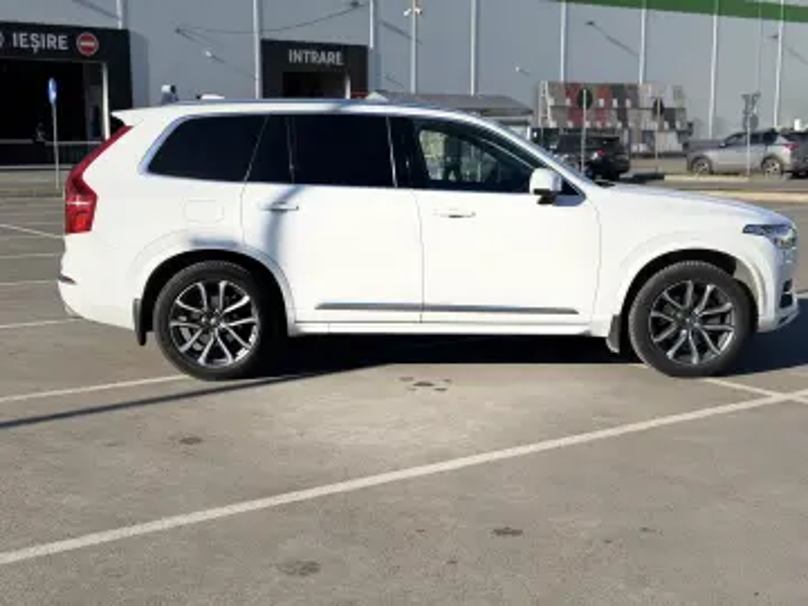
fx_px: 1120
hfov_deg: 39.7
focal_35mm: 48
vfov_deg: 30.3
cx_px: 404
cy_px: 303
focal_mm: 6.76
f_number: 1.78
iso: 64
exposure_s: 1/8772
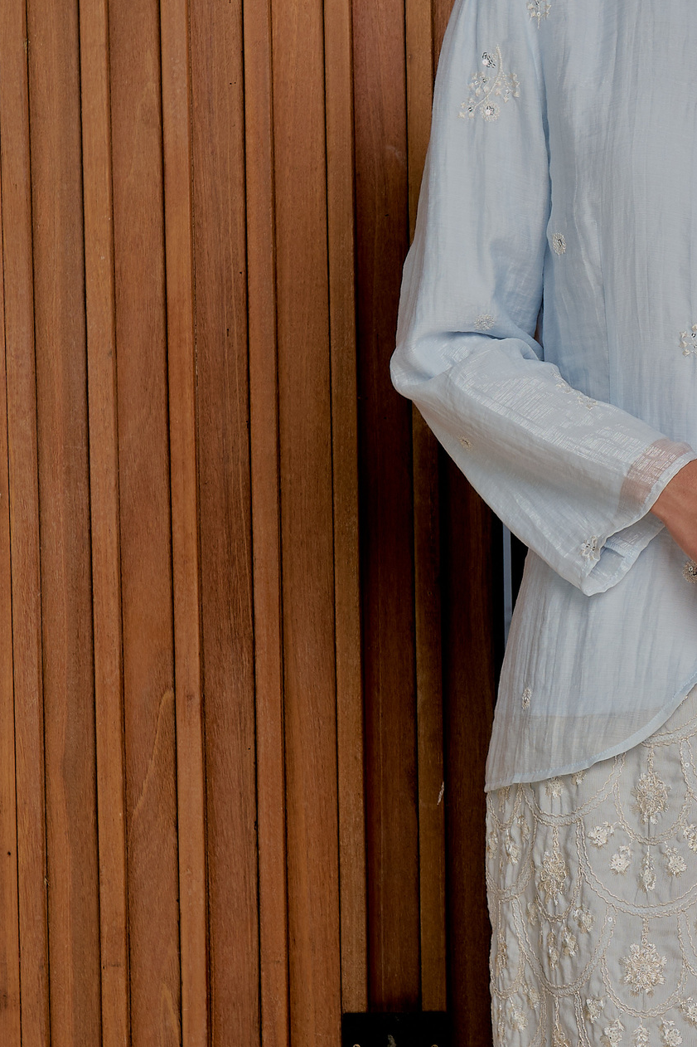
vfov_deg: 16.9
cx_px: 724
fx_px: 3515
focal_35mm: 121
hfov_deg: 11.2
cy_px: 540
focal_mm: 38
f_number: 8
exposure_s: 1/125
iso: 200
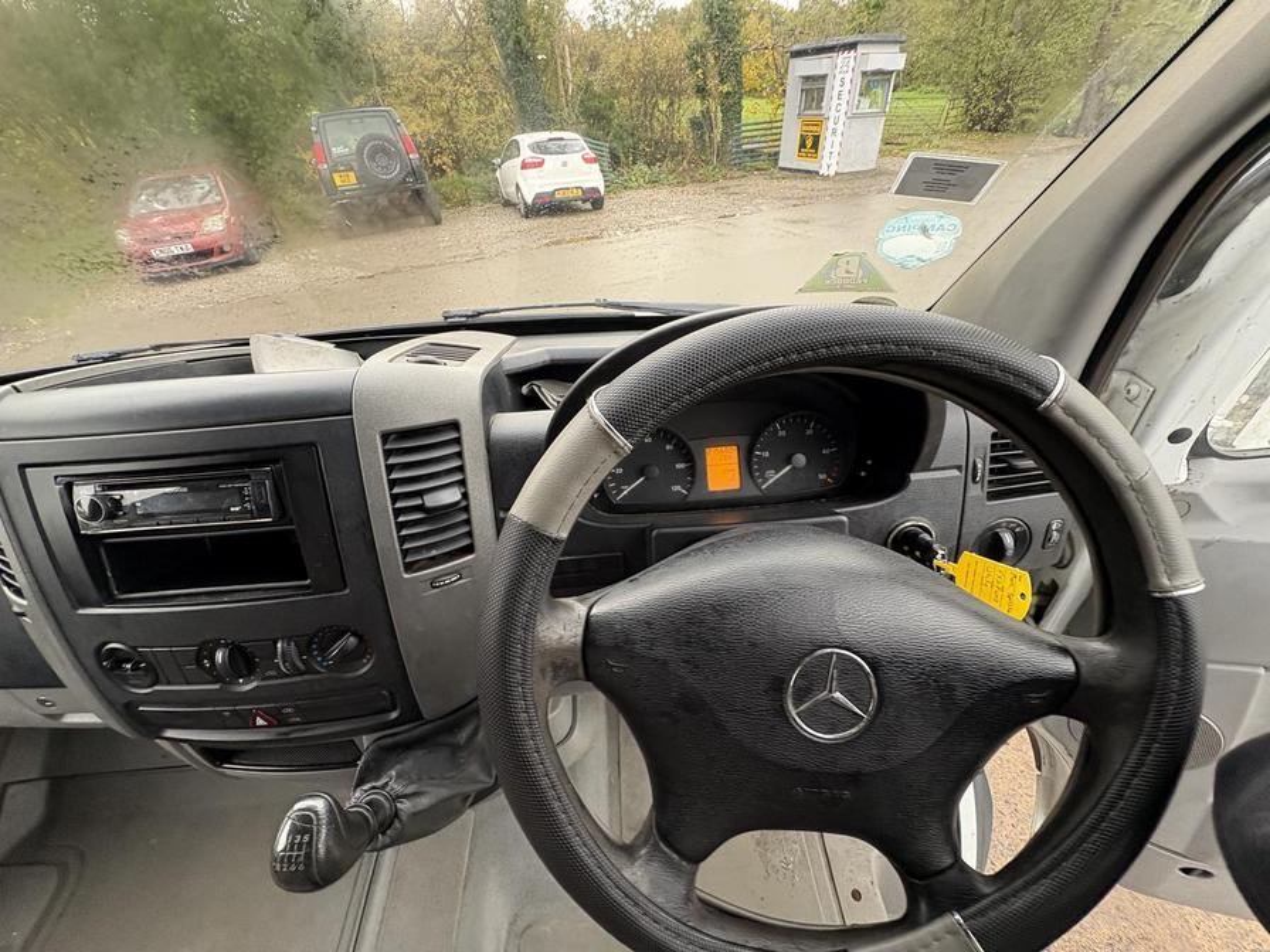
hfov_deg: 102.1
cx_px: 635
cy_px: 476
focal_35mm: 14
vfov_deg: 85.7
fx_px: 514
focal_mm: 2.22
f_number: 2.2
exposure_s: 1/99
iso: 160
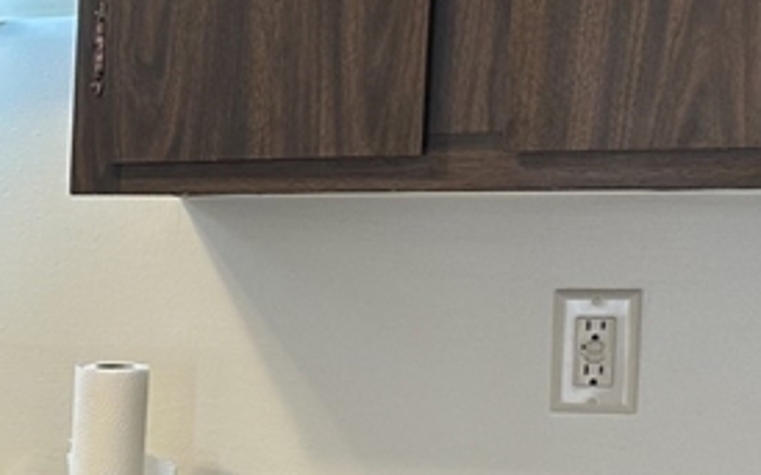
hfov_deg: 18.7
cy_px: 469
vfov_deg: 13.6
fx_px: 1969
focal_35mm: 95
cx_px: -458
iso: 125
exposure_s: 1/60
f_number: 1.78
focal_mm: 6.86
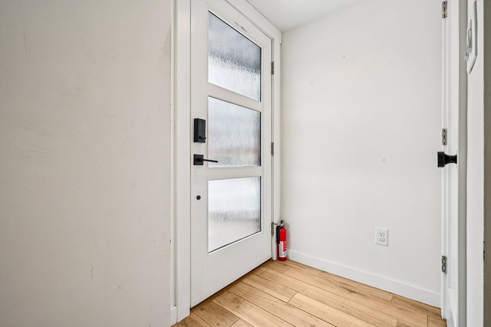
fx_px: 218
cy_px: 164
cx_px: 246
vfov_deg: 73.8
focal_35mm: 16
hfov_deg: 96.7
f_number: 8
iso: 400
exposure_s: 1/160
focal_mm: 16
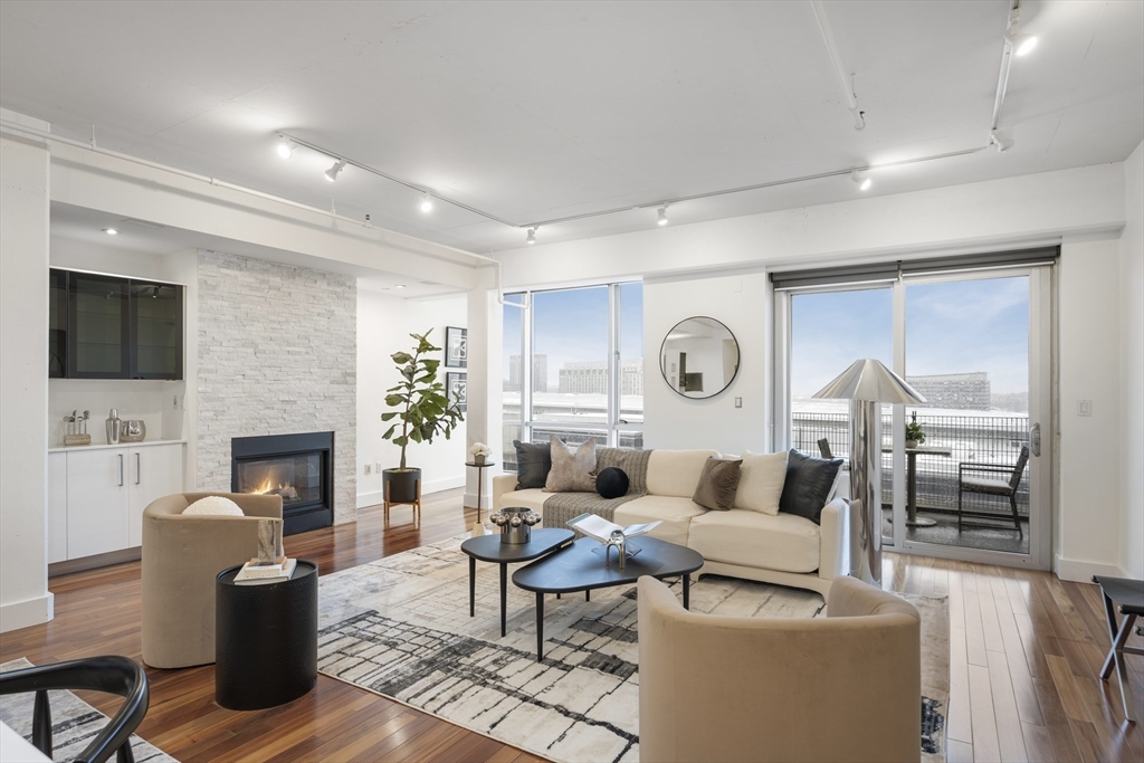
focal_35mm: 19
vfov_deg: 64.6
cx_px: 572
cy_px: 382
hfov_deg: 86.9
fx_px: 604
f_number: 7.1
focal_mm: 19
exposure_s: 1
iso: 100
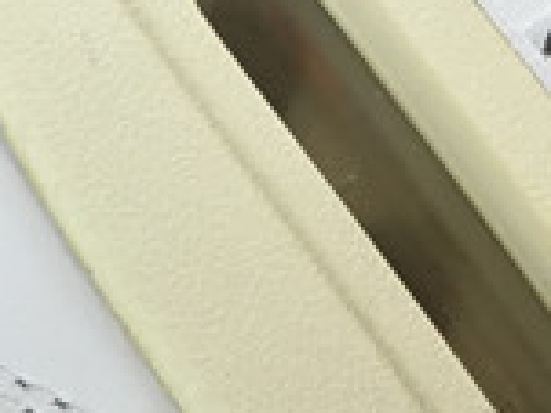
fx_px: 2942
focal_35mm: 185
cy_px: 334
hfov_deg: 10.4
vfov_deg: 8.0
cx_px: -259
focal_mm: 3.3
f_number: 2.4
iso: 25
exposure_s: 1/458
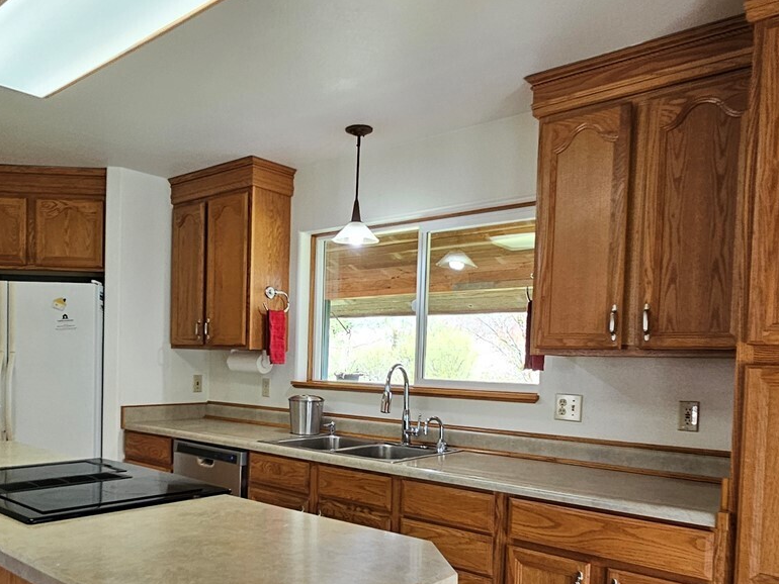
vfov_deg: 50.4
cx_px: 320
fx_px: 608
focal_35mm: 27
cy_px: 392
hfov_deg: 64.8
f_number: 2.2
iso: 160
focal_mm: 2.2
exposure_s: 1/60
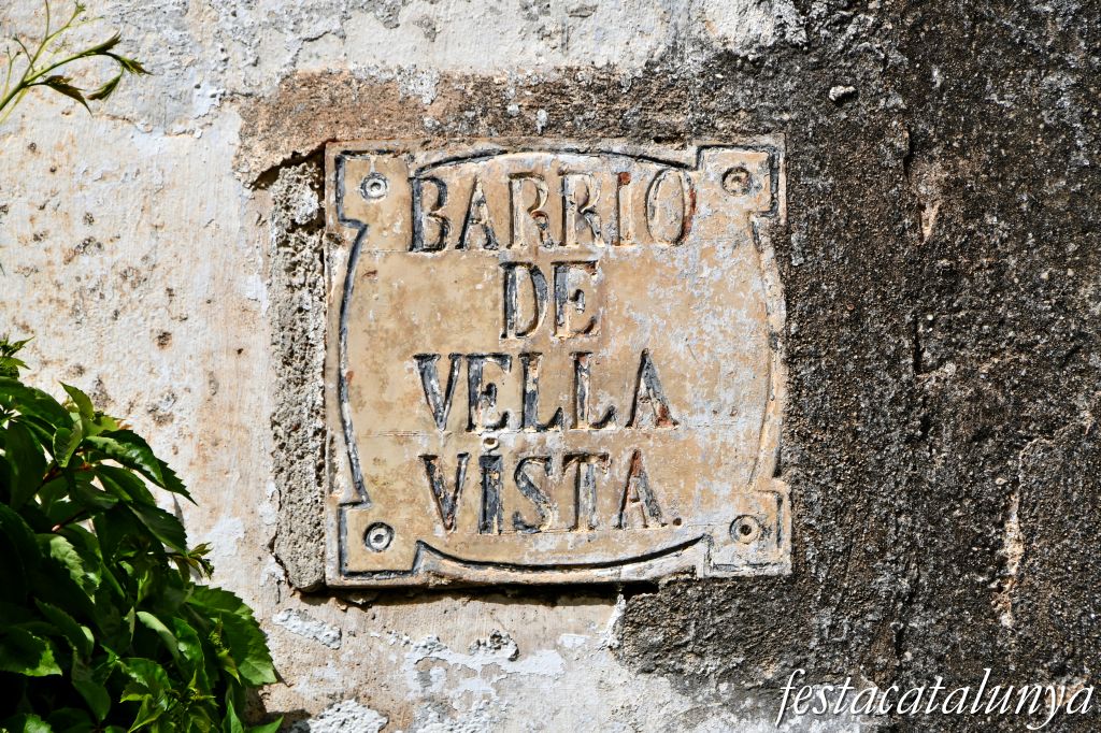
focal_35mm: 174
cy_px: 366
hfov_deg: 11.8
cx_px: 550
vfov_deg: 7.9
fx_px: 5319
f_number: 9
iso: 100
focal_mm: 116
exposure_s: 1/320
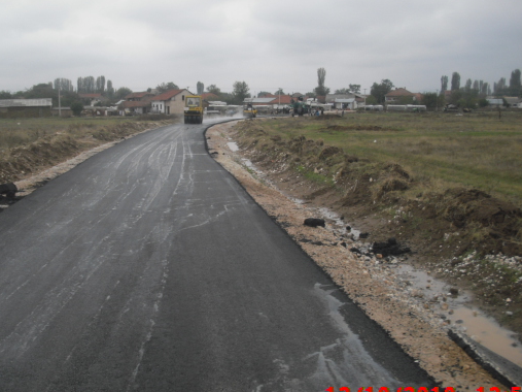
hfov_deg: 39.6
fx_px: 724
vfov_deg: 30.3
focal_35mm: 48
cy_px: 200
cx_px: 237
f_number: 5.6
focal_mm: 6.2
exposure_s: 1/125
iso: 64
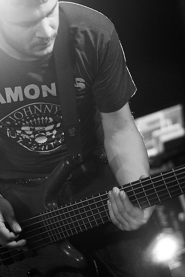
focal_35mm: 112
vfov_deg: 18.2
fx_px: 863
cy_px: 109
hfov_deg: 12.2
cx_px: 66
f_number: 2
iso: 800
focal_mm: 50
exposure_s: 1/160
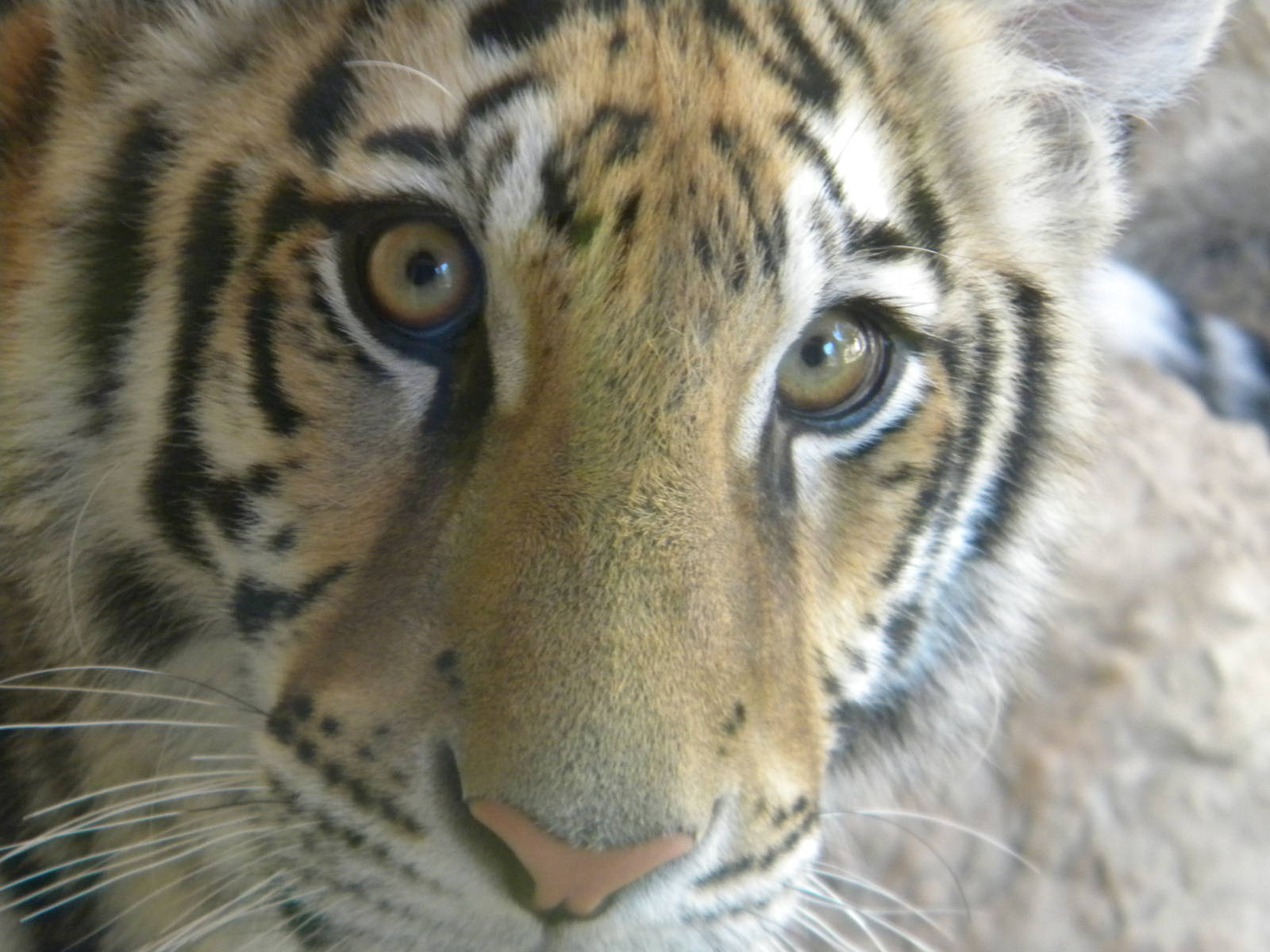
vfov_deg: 3.6
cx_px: 635
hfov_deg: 4.8
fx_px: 15189
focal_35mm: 414
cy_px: 476
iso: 400
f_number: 5.4
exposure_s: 1/39
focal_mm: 75
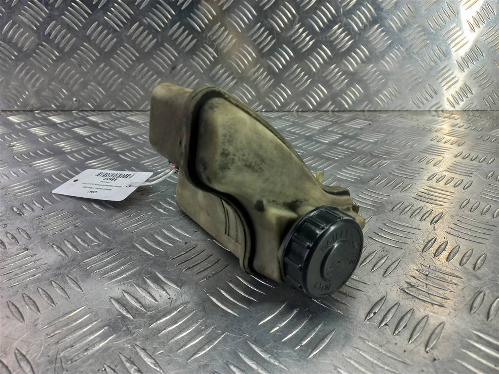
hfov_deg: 69.4
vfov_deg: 54.9
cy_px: 187
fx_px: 360
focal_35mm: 25
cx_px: 250
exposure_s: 1/50
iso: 50
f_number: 1.8
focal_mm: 4.6
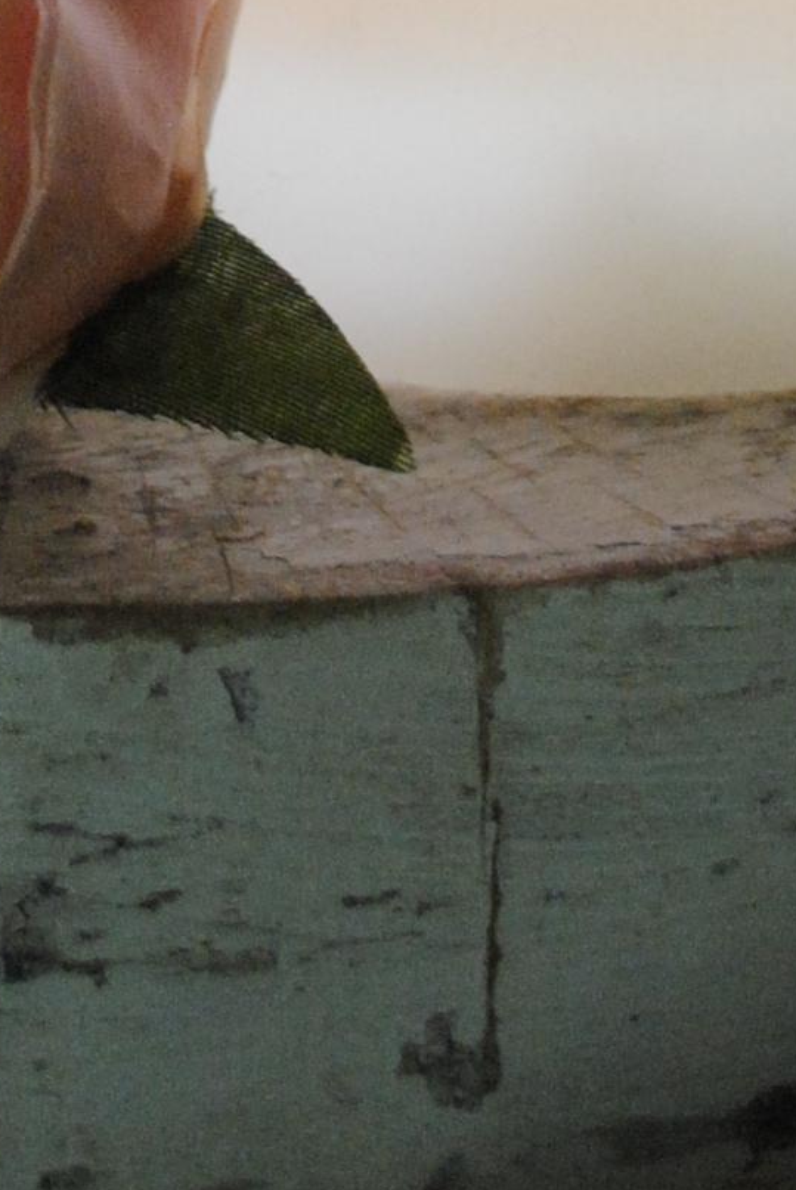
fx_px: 5725
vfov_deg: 11.4
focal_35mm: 173
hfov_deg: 7.9
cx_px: 49
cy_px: -529
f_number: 4
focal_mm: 24
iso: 1000
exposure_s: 1/30
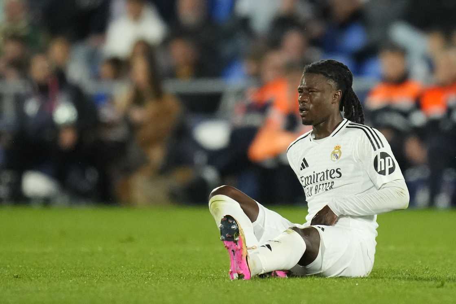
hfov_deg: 3.4
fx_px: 7600
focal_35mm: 600
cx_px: 228
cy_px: 152
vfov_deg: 2.3
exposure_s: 1/1600
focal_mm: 400
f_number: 2.8
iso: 3200
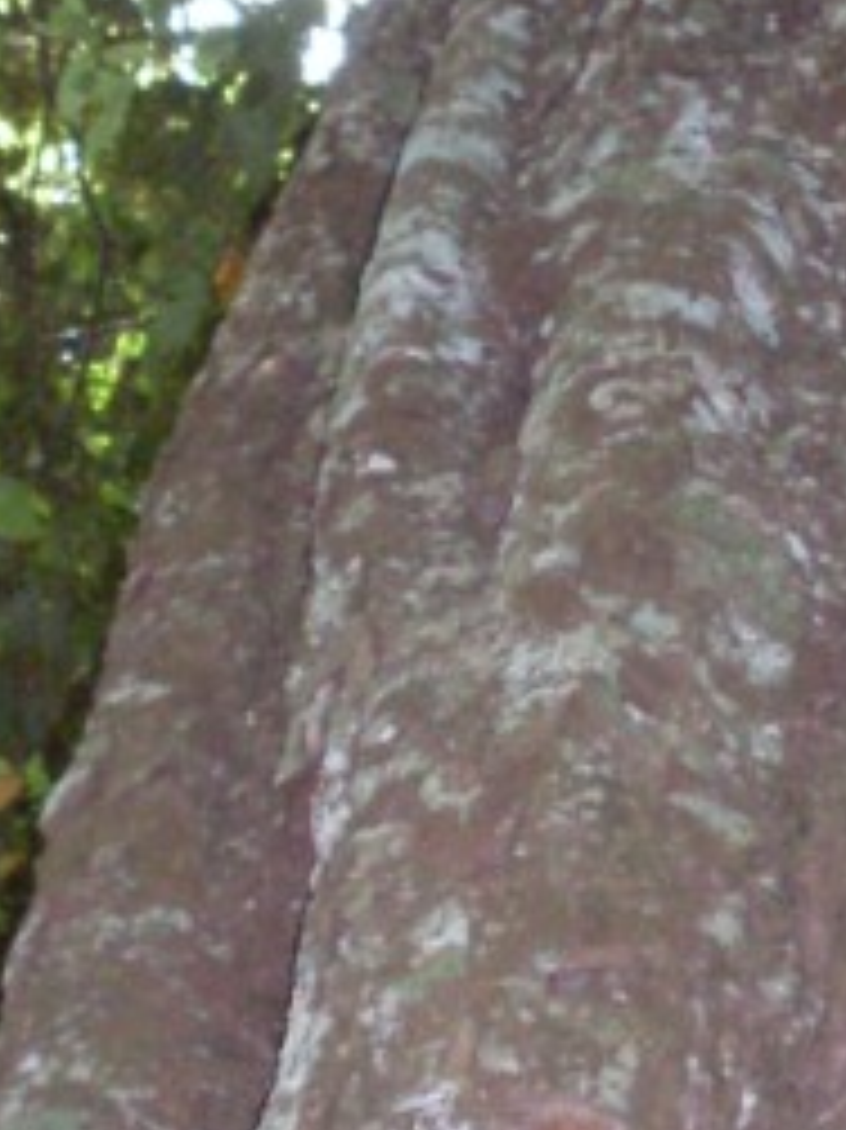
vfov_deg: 12.7
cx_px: 891
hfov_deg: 9.5
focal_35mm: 155
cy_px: 446
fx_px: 5055
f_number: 2.8
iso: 240
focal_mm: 6.3
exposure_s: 1/45
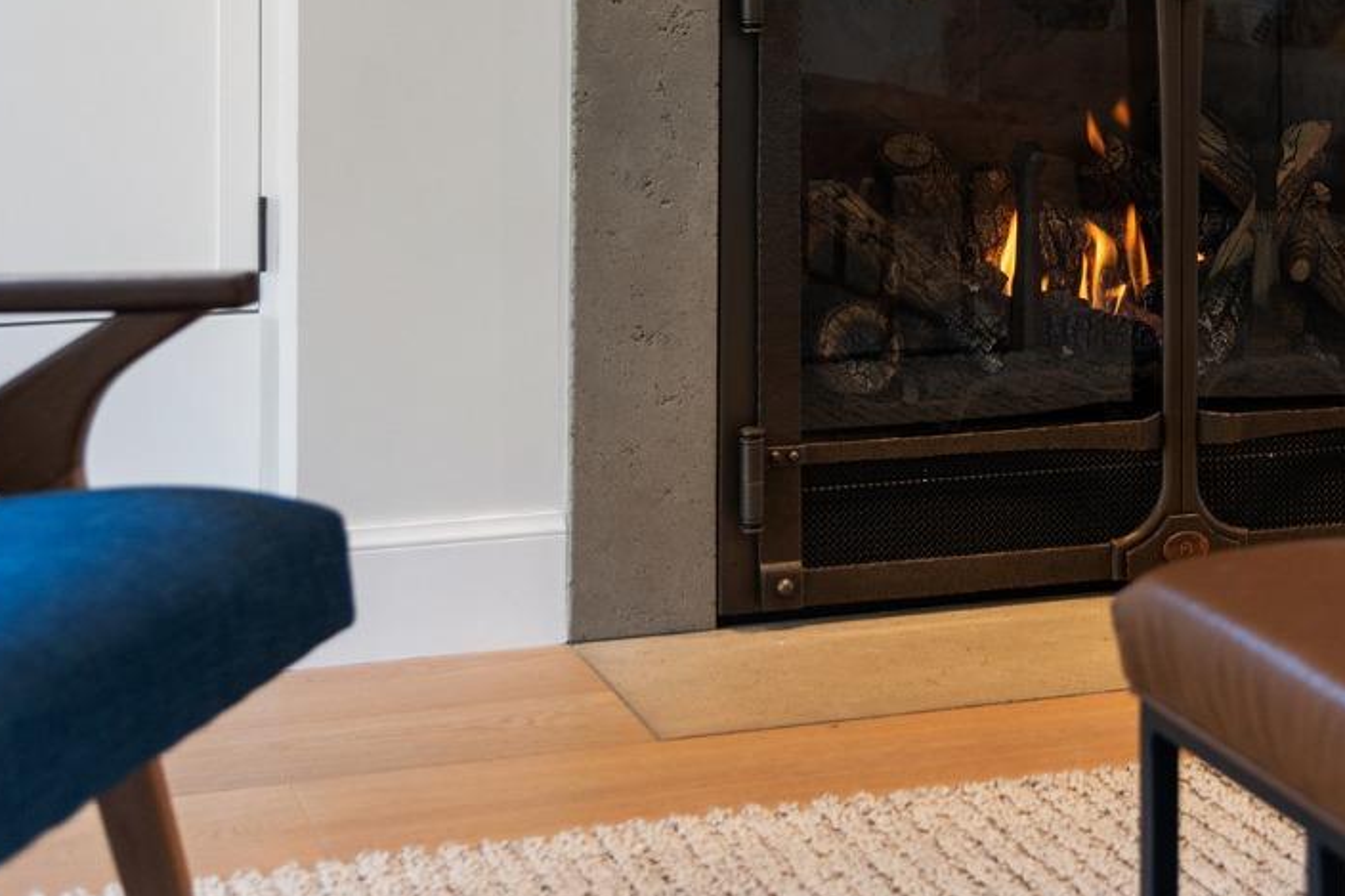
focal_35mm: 81
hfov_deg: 24.7
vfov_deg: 16.4
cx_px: 1039
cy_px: -45
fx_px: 3025
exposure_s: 1/80
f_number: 4
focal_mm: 38
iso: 400
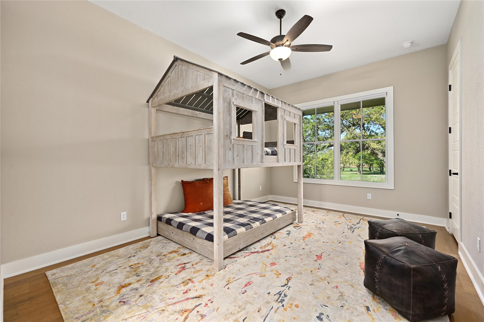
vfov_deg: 77.2
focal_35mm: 15
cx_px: 242
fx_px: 201
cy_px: 161
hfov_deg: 100.4
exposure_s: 1/2
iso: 800
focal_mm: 15
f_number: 8
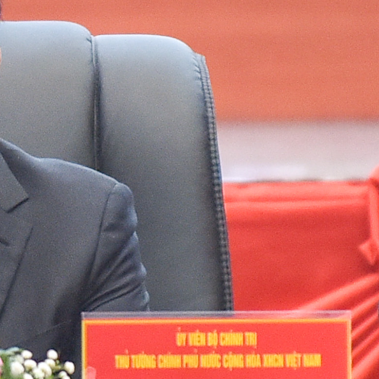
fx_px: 5426
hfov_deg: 4.0
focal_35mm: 438
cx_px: 10
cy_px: 121
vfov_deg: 4.0
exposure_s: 1/250
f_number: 2.8
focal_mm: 200
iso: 1600
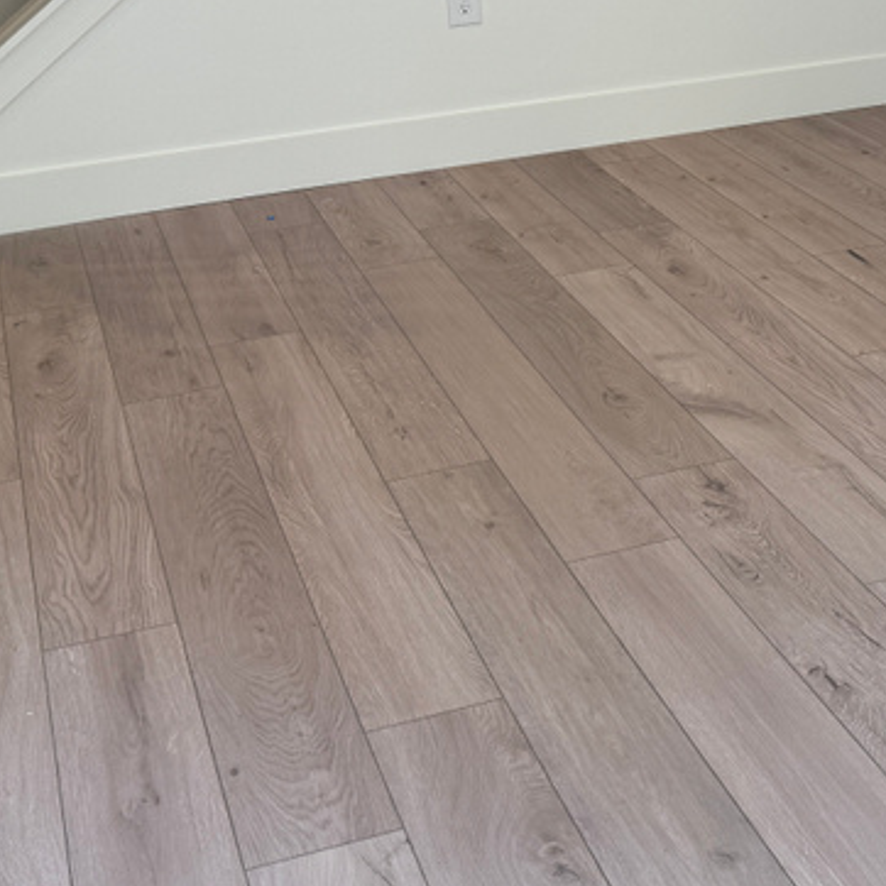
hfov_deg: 28.5
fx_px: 1737
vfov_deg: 27.1
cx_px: 529
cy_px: 10
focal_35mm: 60
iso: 64
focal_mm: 6.76
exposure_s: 1/120
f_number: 1.78
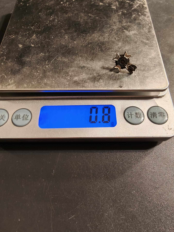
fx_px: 154
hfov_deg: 58.9
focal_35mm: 23
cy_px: 116
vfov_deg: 73.9
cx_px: 87
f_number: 2
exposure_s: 1/50
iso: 160
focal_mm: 2.32
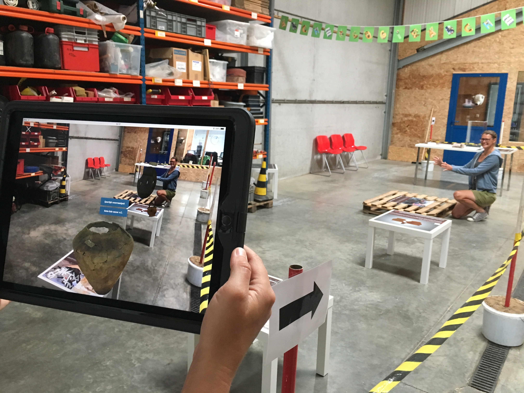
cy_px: 196
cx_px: 262
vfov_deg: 48.2
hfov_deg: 61.7
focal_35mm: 29
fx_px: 439
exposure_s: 1/33
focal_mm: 4.15
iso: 200
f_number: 2.2
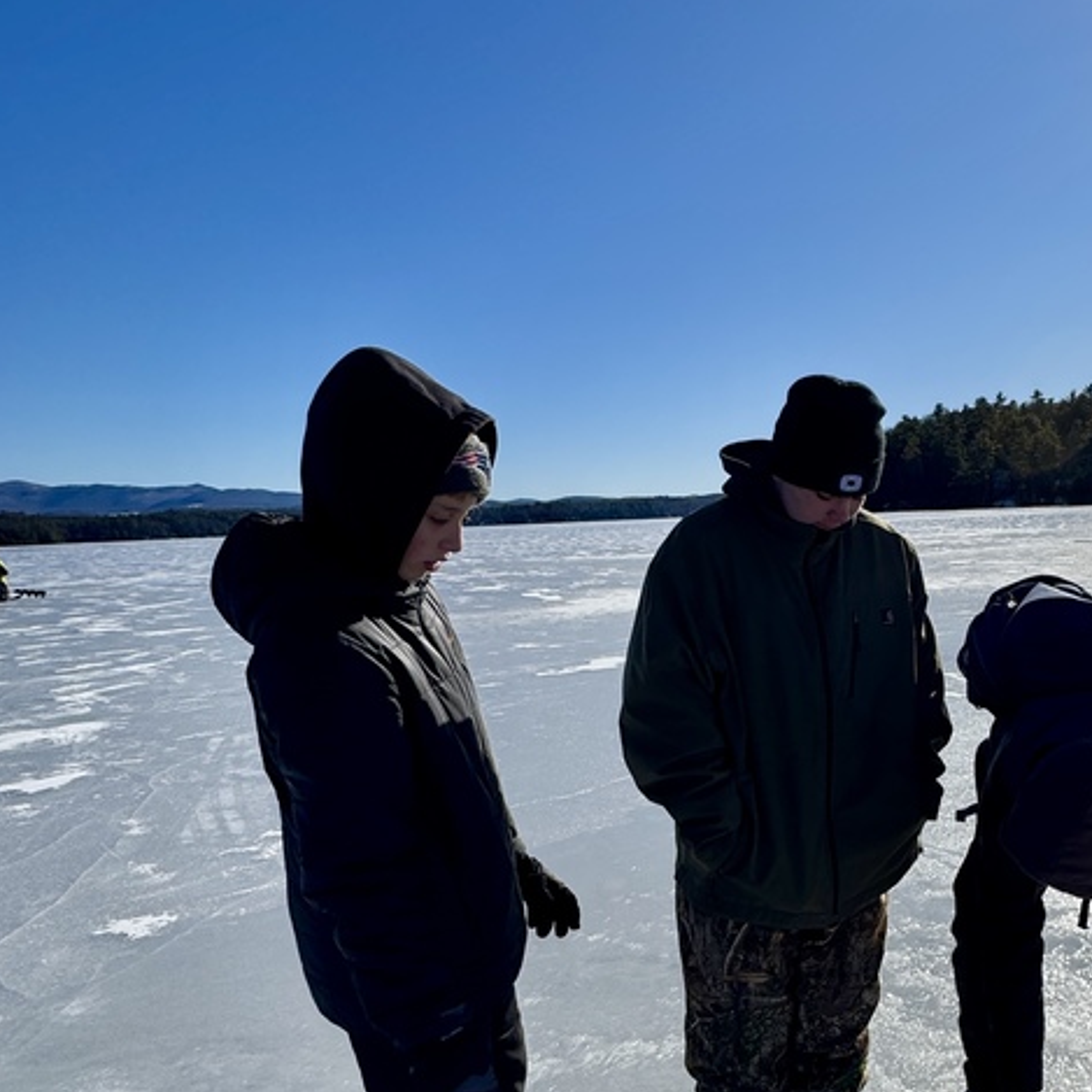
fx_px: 964
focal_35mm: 27
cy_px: 708
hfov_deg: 55.0
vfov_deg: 58.0
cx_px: 873
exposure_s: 1/3906
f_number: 2.2
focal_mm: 2.22
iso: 50
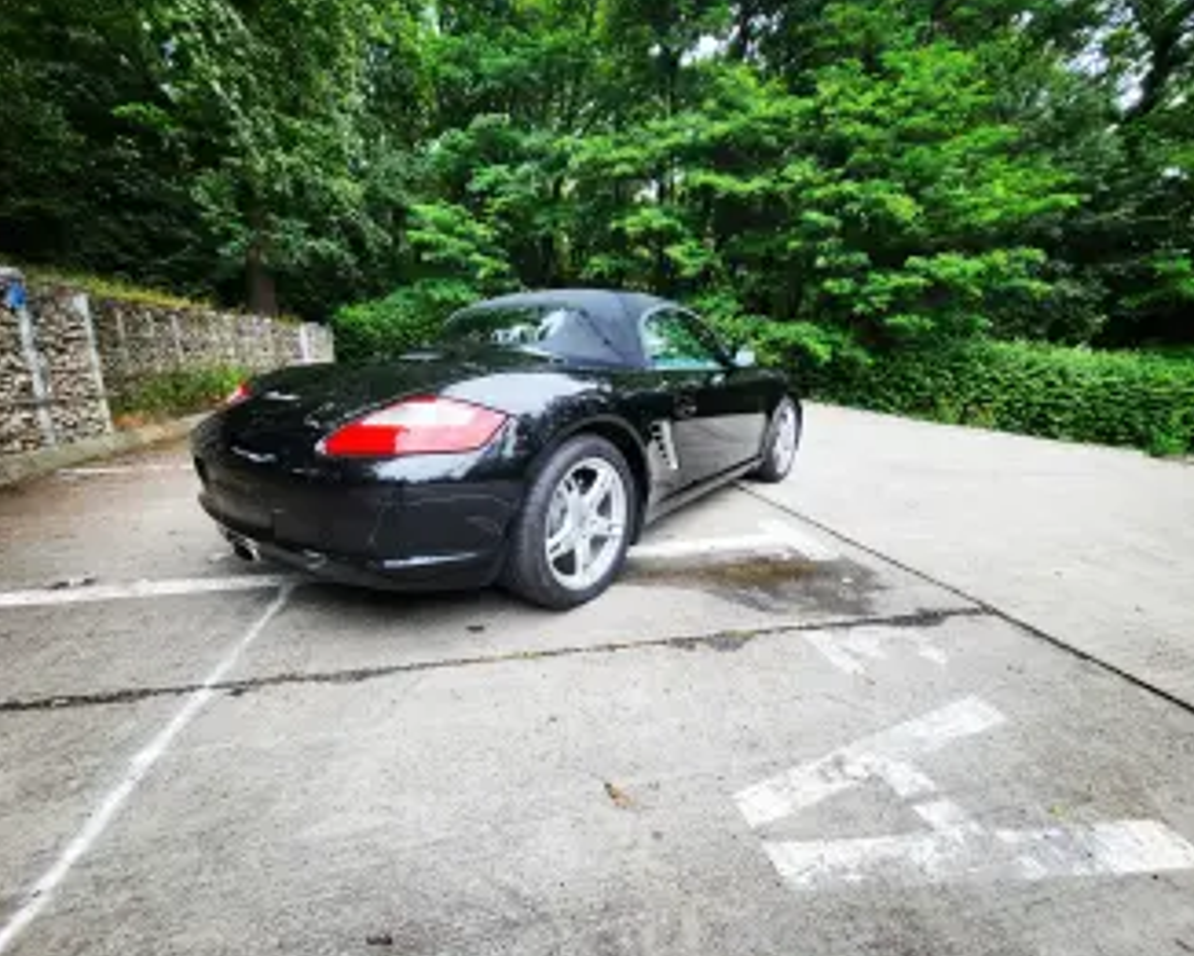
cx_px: 597
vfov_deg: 88.0
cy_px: 480
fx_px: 495
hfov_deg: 100.7
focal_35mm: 14
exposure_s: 1/270
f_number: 2.2
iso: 32
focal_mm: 1.74
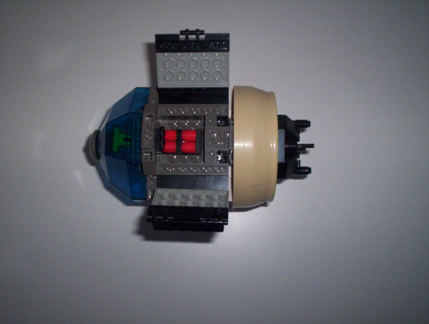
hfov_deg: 48.9
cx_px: 214
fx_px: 472
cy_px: 162
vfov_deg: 37.9
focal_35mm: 38
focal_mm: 4.99
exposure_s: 1/60
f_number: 4.5
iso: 140
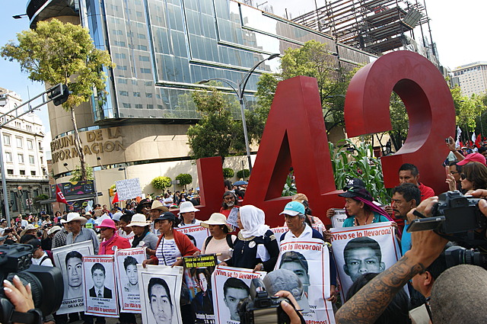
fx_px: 405
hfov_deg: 62.0
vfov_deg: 43.5
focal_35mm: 30
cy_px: 162
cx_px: 244
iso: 100
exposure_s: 1/80
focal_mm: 20
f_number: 9
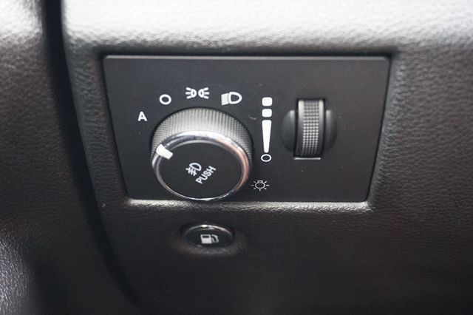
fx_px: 670
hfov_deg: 38.9
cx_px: 236
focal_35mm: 51
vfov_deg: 26.5
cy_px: 158
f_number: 5
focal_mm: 34
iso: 3200
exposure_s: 1/20
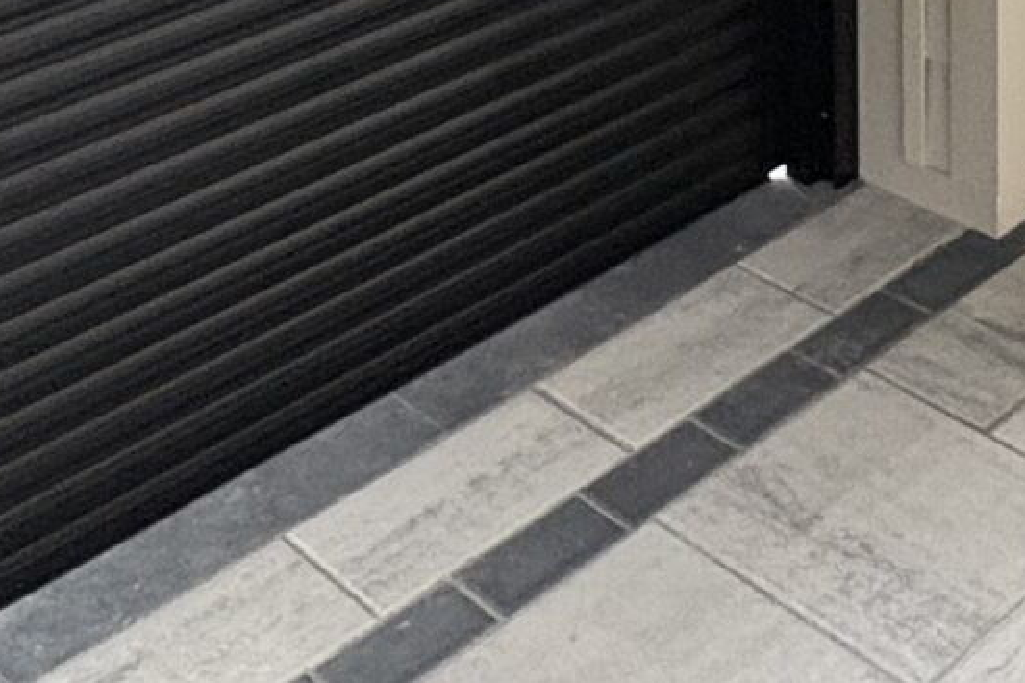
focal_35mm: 70
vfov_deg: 15.6
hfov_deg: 28.8
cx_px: 637
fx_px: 1992
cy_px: -670
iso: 400
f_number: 2.2
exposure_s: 1/60
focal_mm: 2.22
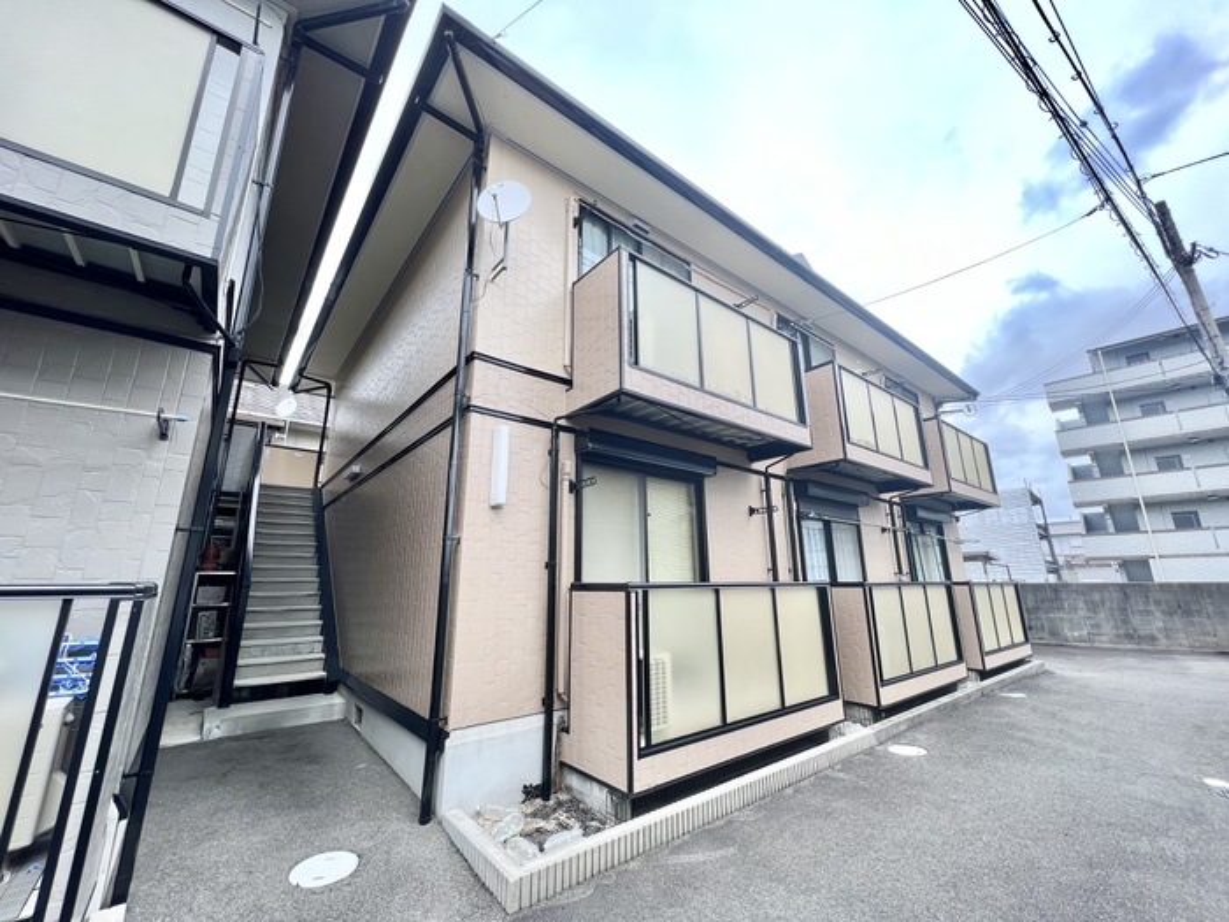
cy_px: 461
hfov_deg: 106.2
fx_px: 462
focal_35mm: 13
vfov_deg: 89.9
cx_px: 614
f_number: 1.8
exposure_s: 1/346
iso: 32
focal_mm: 1.57
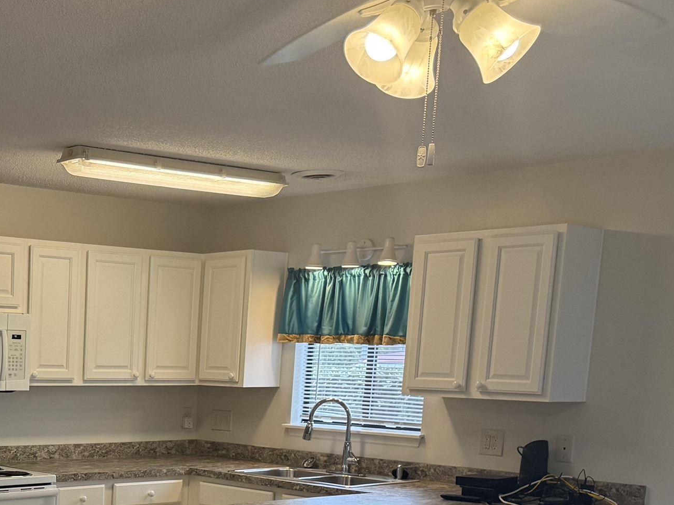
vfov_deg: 24.2
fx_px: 1110
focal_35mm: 57
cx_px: 31
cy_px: 534
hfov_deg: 31.7
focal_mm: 6.76
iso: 200
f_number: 1.78
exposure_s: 1/226
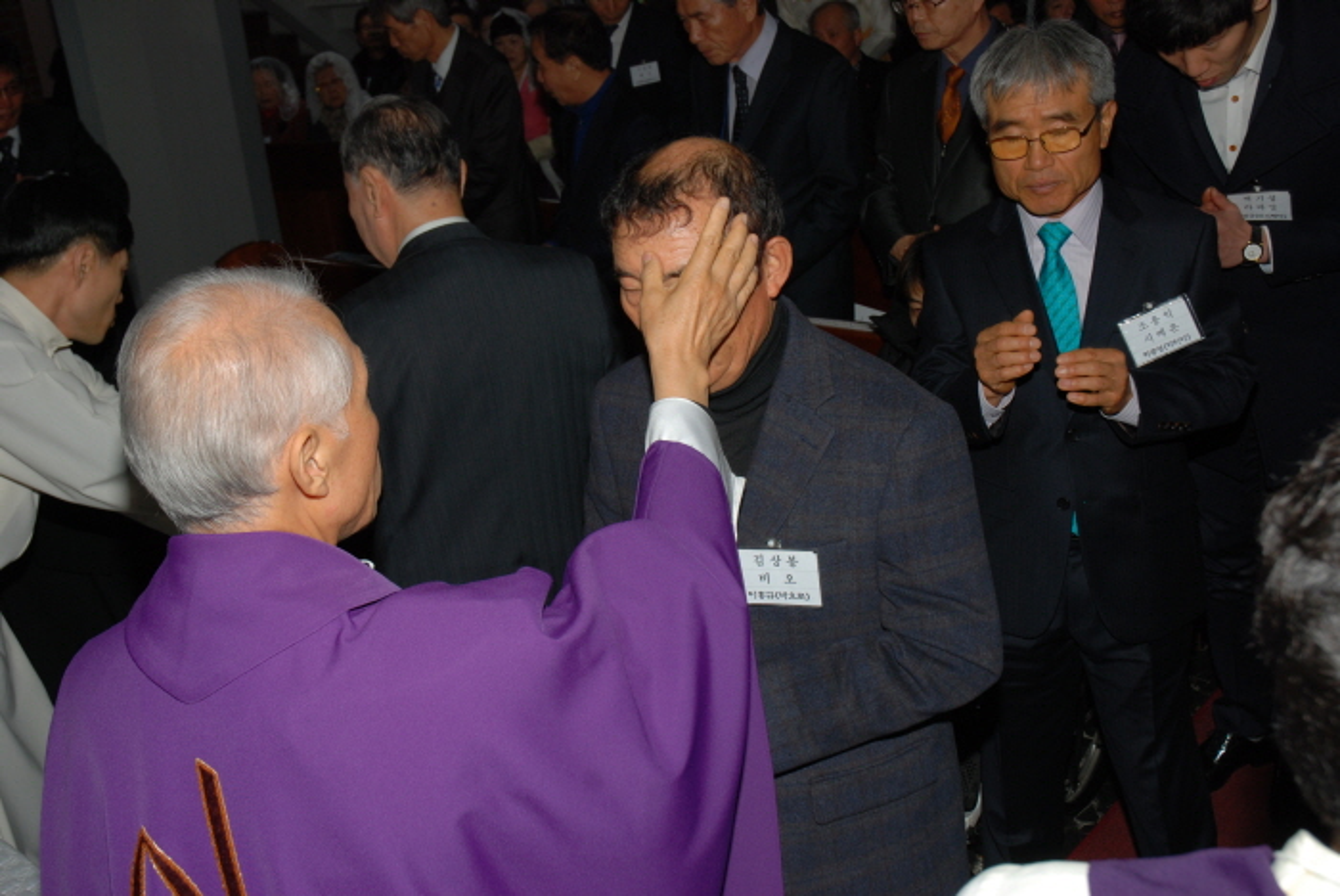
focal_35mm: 40
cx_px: 670
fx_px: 1509
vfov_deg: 33.1
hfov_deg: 47.9
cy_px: 448
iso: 200
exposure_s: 1/60
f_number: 8
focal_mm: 27
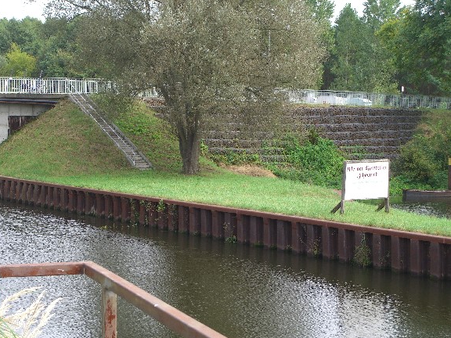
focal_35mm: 81
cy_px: 170
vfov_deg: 18.2
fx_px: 1055
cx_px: 224
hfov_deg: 24.1
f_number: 4.4
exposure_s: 1/125
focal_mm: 16.6
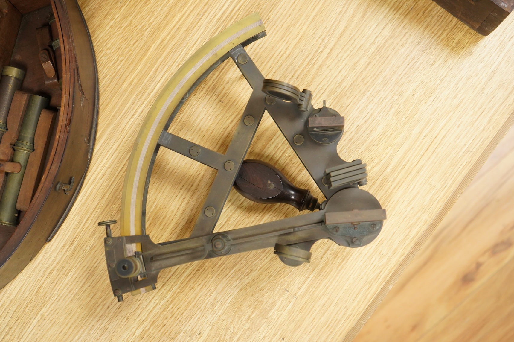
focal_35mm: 49
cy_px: 171
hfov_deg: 40.4
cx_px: 257
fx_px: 699
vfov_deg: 27.5
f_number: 5.6
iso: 4000
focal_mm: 49
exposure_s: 1/125
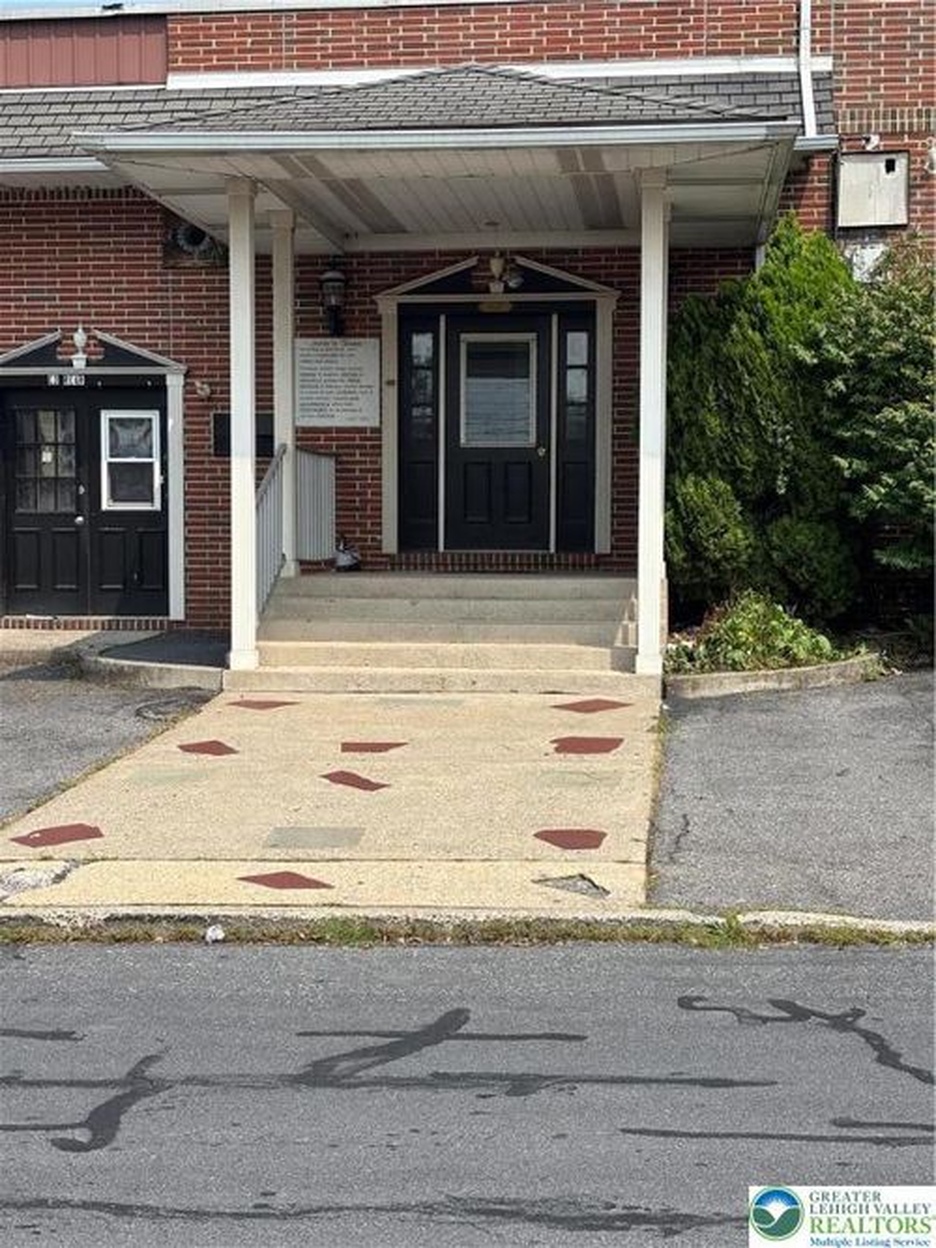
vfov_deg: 36.8
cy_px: 624
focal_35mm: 52
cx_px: 468
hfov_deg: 28.0
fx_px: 1875
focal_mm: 5.96
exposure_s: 1/2342
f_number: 1.6
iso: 32
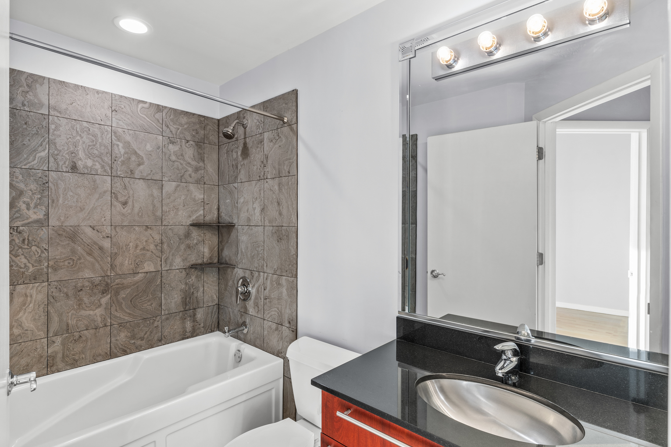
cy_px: 213
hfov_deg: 89.9
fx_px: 335
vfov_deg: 67.4
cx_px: 320
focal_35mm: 18
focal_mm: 17
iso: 100
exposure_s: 1/1.67
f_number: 9
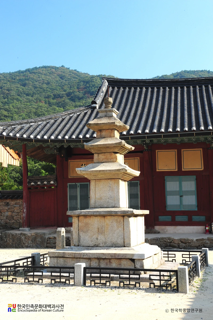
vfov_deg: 41.1
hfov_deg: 28.1
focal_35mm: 48
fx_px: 426
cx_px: 106
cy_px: 160
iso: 200
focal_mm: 48
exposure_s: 1/25
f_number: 22
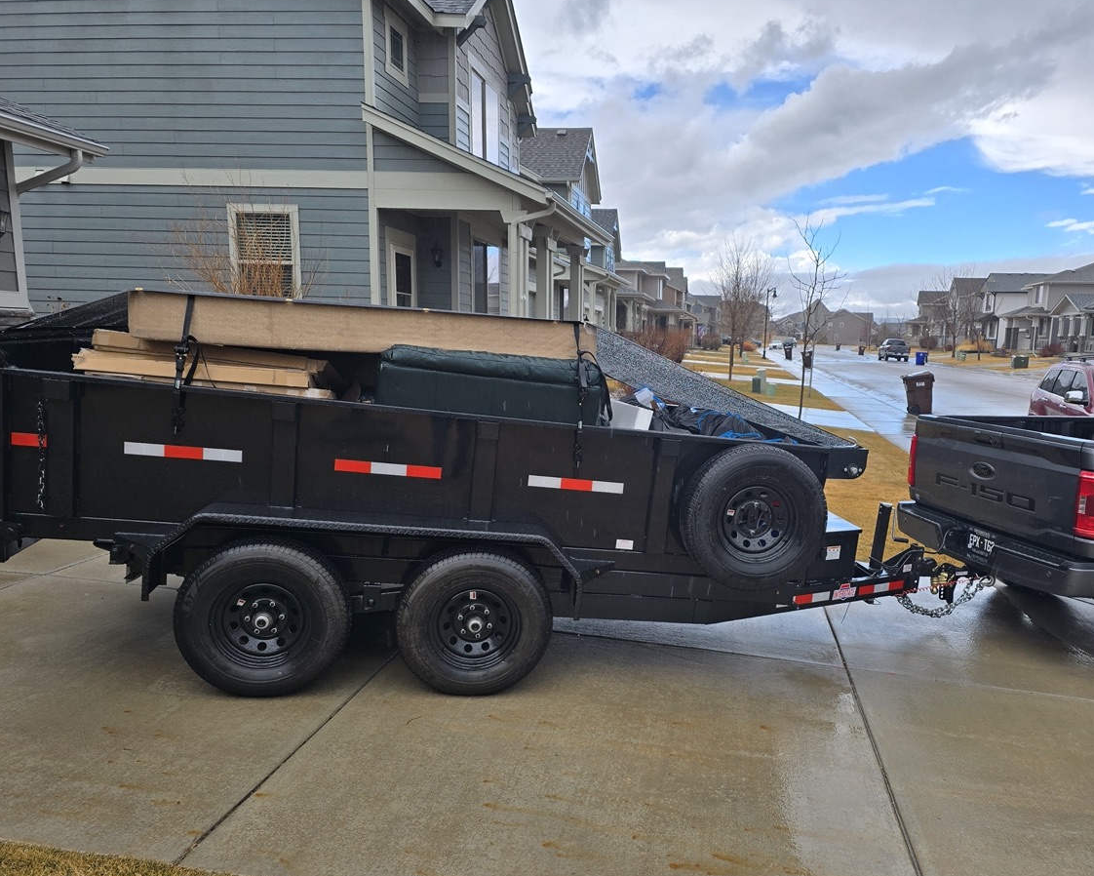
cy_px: 498
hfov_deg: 61.8
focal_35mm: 28
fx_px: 907
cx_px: 643
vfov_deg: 51.4
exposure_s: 1/289
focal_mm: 6.3
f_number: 1.7
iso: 12
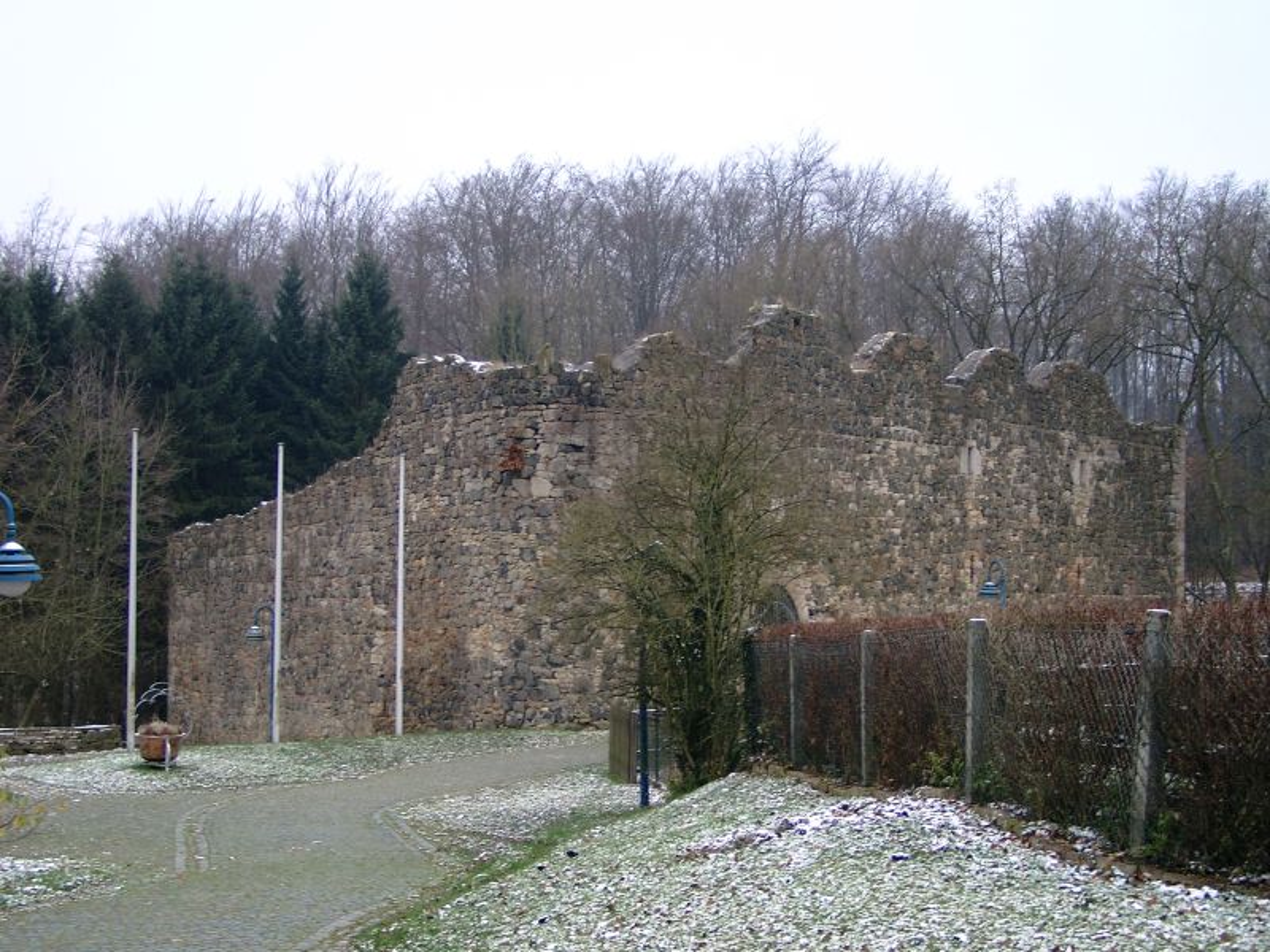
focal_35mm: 50
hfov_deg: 38.2
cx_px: 635
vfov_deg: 29.1
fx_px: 1834
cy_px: 476
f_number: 2
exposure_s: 1/52.1
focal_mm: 10.4
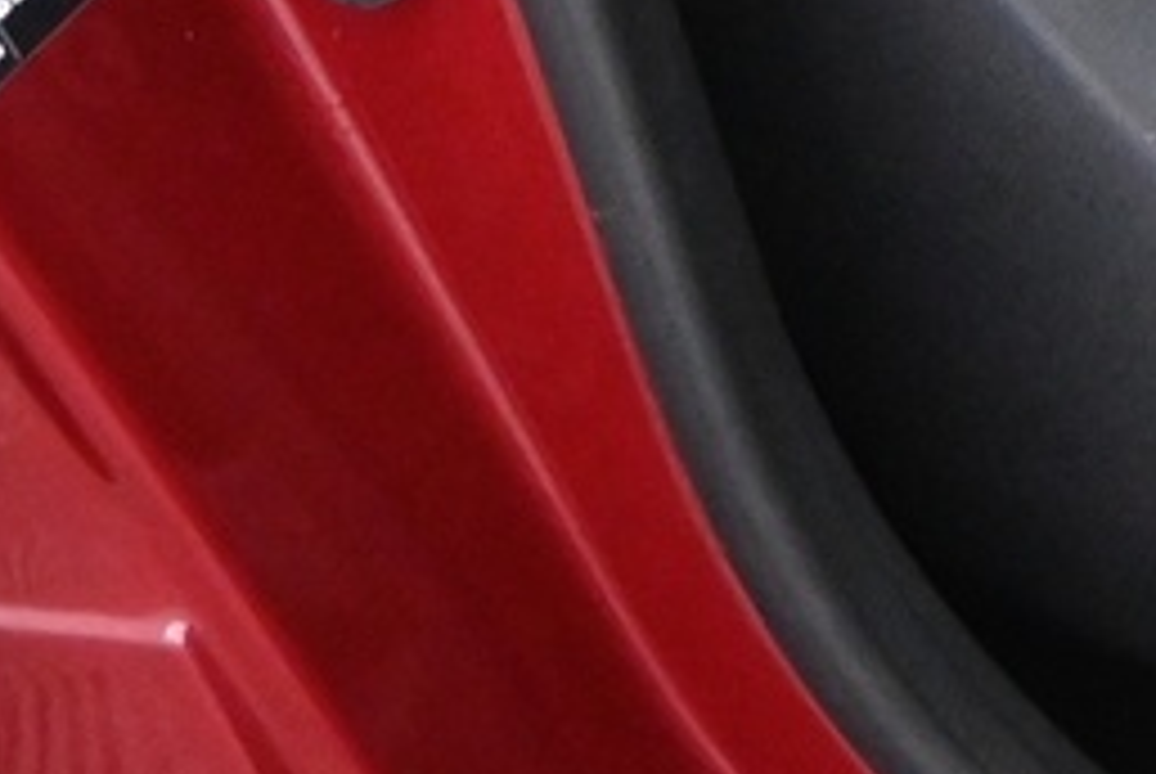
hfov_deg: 11.6
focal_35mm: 170
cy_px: -1372
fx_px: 5465
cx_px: 1714
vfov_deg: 7.3
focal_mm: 18
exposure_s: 1/25
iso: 3200
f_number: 3.5
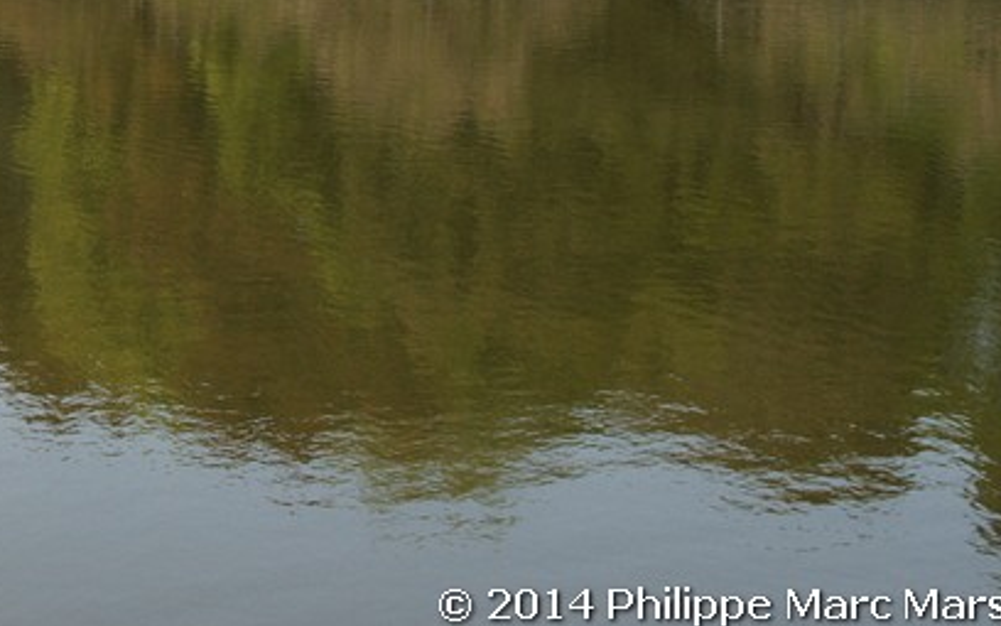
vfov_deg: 11.0
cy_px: -255
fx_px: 3137
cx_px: -254
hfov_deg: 17.2
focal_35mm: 115
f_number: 11
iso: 400
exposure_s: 1/200
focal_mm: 40
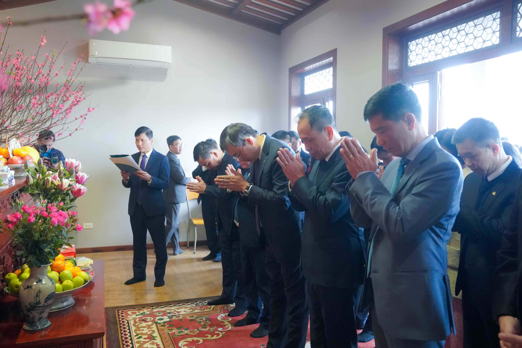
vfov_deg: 43.6
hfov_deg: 61.9
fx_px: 435
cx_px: 261
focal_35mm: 30
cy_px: 174
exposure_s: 1/200
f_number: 4.5
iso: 12800
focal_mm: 30
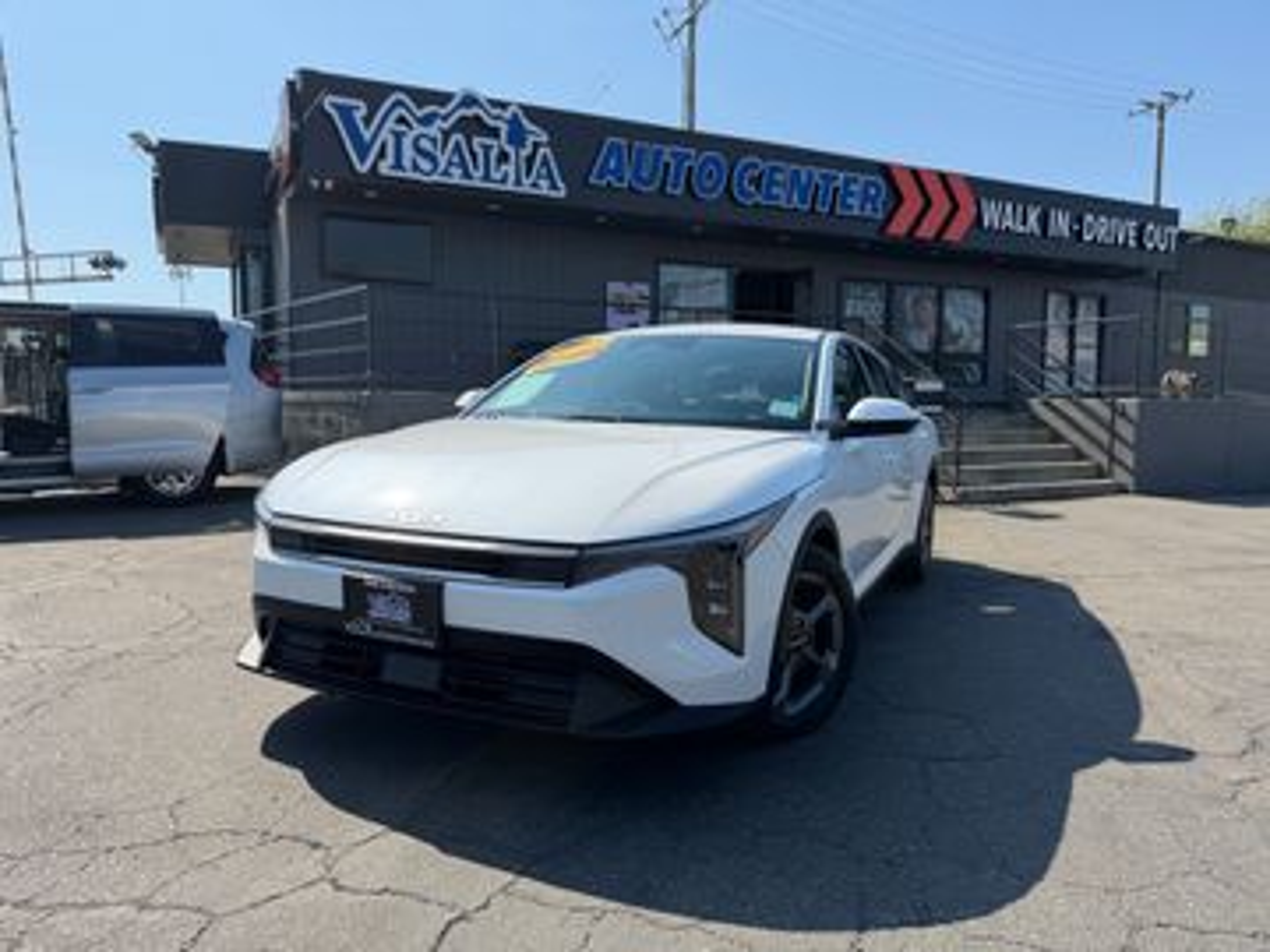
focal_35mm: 24
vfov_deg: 56.8
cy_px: 476
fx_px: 881
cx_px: 635
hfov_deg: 71.6
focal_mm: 6.76
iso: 100
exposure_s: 1/5714
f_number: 1.78
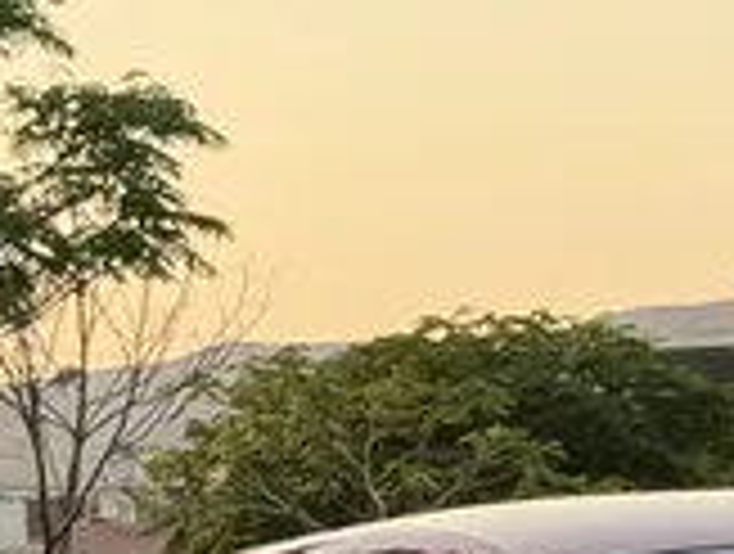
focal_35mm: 188
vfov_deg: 7.8
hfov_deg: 10.1
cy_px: 829
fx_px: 3995
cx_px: 1139
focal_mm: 6.76
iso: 200
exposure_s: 1/198
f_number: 1.78
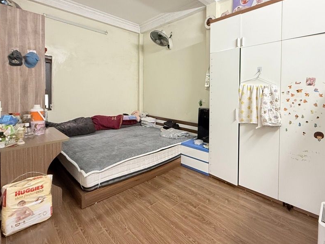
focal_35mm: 18
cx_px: 198
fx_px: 169
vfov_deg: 70.8
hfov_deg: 86.5
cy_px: 97
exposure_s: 1/100
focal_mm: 2.22
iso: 320
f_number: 2.2
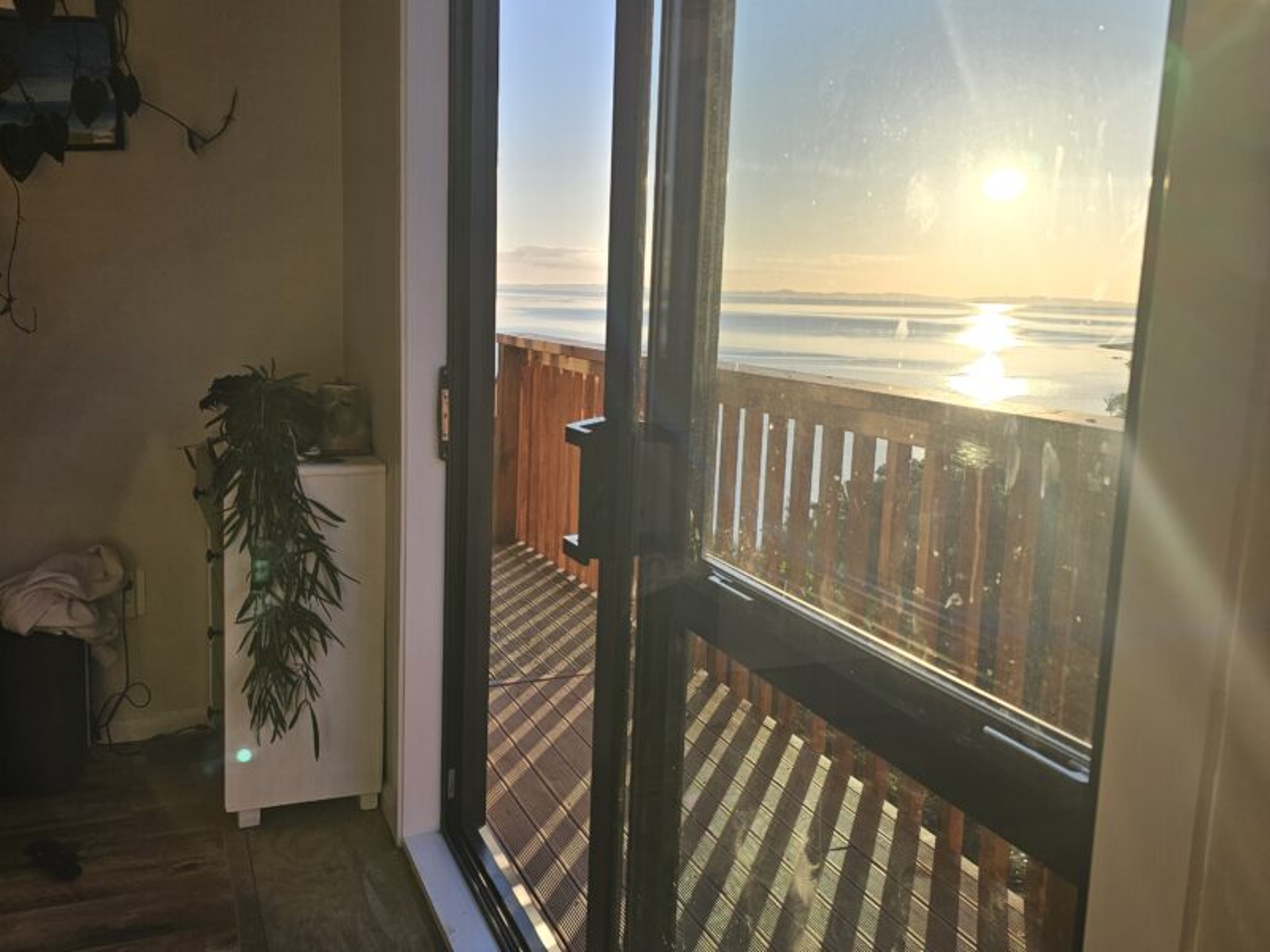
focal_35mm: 23
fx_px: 844
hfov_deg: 73.9
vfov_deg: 58.9
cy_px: 476
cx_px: 635
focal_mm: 6.3
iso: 25
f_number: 1.7
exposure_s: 1/719
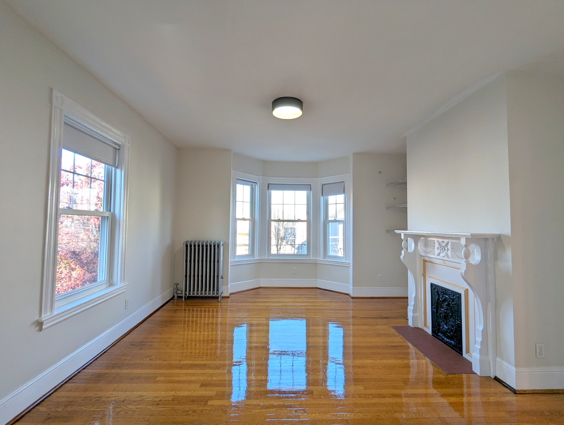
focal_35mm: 16
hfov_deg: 94.4
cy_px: 212
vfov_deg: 78.2
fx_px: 261
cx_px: 282
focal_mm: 2.35
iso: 85
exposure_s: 1/120
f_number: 2.2
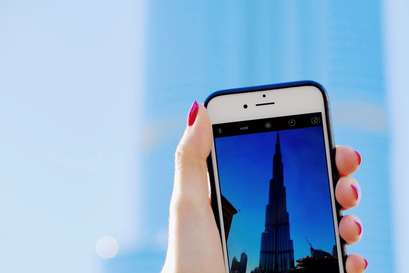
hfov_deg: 14.0
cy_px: 247
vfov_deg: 9.4
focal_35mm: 146
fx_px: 1660
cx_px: 275
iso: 200
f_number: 4
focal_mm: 50
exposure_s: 1/800
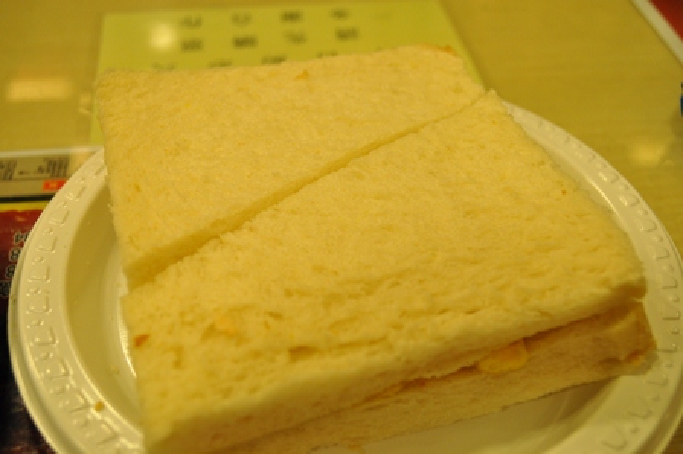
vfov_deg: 30.8
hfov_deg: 45.0
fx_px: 825
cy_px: 227
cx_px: 342
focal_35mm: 44
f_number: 5.6
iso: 800
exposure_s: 1/60
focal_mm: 29
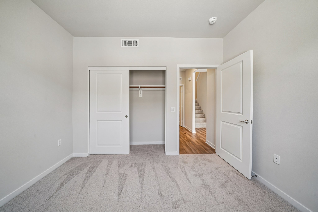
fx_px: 106
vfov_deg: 90.0
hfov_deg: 112.6
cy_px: 106
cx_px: 159
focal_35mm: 12
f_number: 8
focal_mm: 12
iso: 400
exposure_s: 1/15
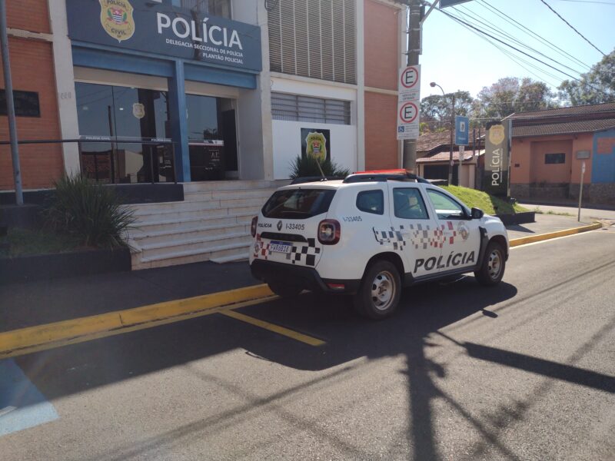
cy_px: 230
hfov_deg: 65.3
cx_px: 308
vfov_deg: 51.4
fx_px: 480
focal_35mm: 27
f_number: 1.7
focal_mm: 4.71
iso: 100
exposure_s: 1/2112
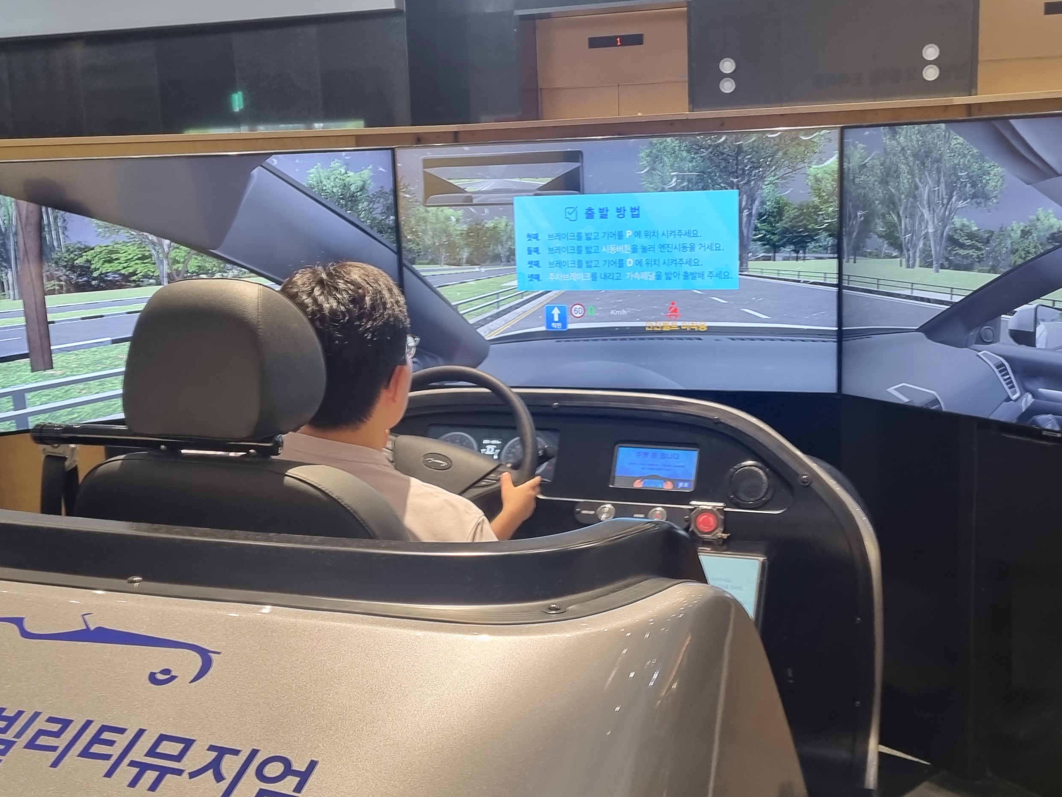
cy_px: 363
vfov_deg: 34.3
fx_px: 1289
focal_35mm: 42
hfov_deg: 44.7
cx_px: 485
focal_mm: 5.4
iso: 320
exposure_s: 1/40
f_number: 1.8
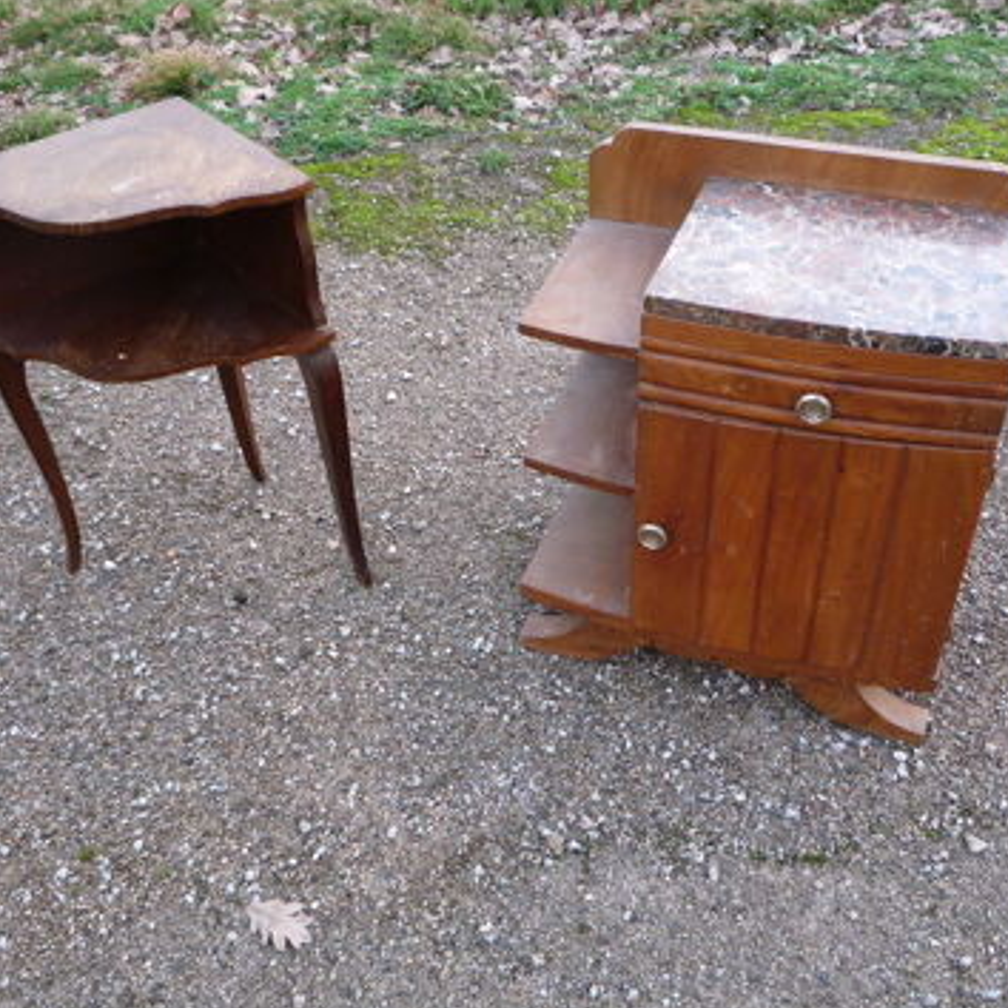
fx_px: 1186
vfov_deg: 46.0
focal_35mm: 36
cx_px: 498
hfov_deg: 46.0
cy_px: 507
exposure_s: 1/30
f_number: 3.3
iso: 125
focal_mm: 5.2
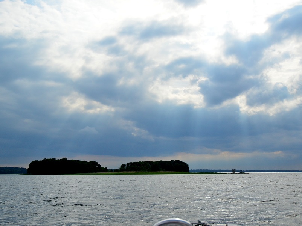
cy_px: 103
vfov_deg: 33.6
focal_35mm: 43
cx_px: 164
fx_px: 375
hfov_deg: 43.8
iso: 560
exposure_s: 1/8000
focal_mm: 24
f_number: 4.5
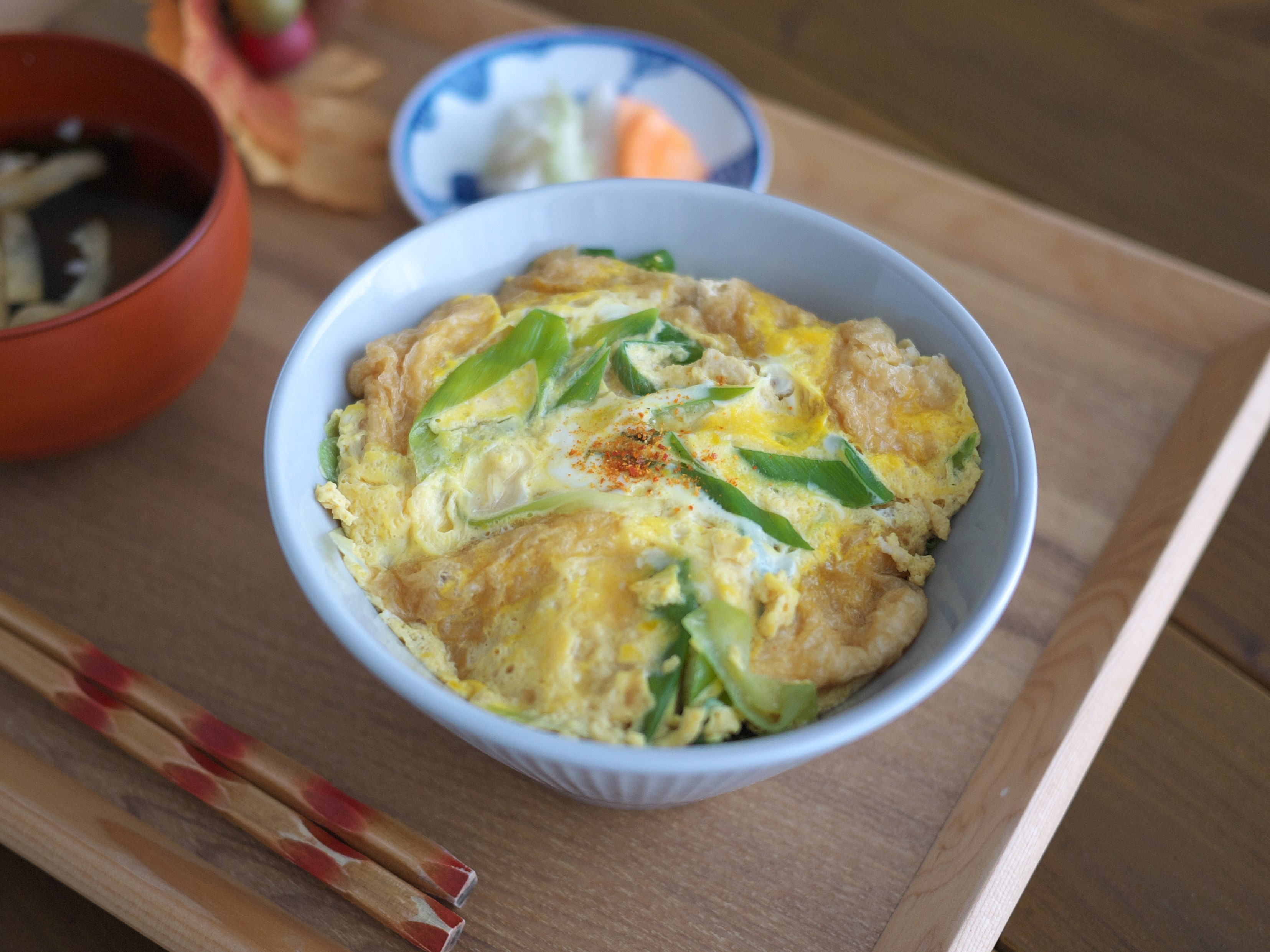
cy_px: 476
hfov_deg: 46.8
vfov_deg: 36.0
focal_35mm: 40
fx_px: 1467
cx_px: 635
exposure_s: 1/200
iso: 200
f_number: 1.7
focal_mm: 20
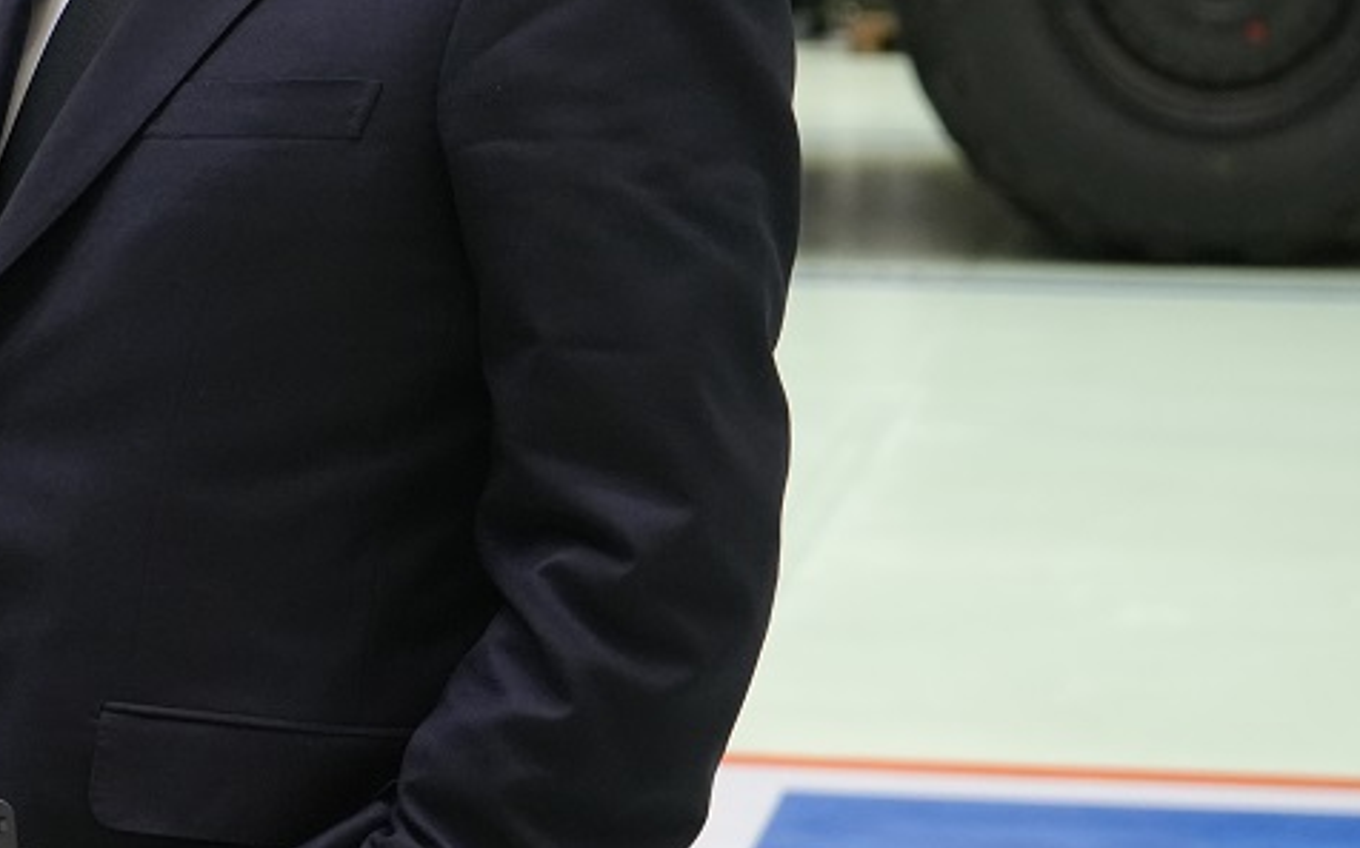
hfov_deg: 12.8
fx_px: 6002
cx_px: 117
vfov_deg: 8.0
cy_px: -54
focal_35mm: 162
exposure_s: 1/160
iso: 3200
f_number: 5.6
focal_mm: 63
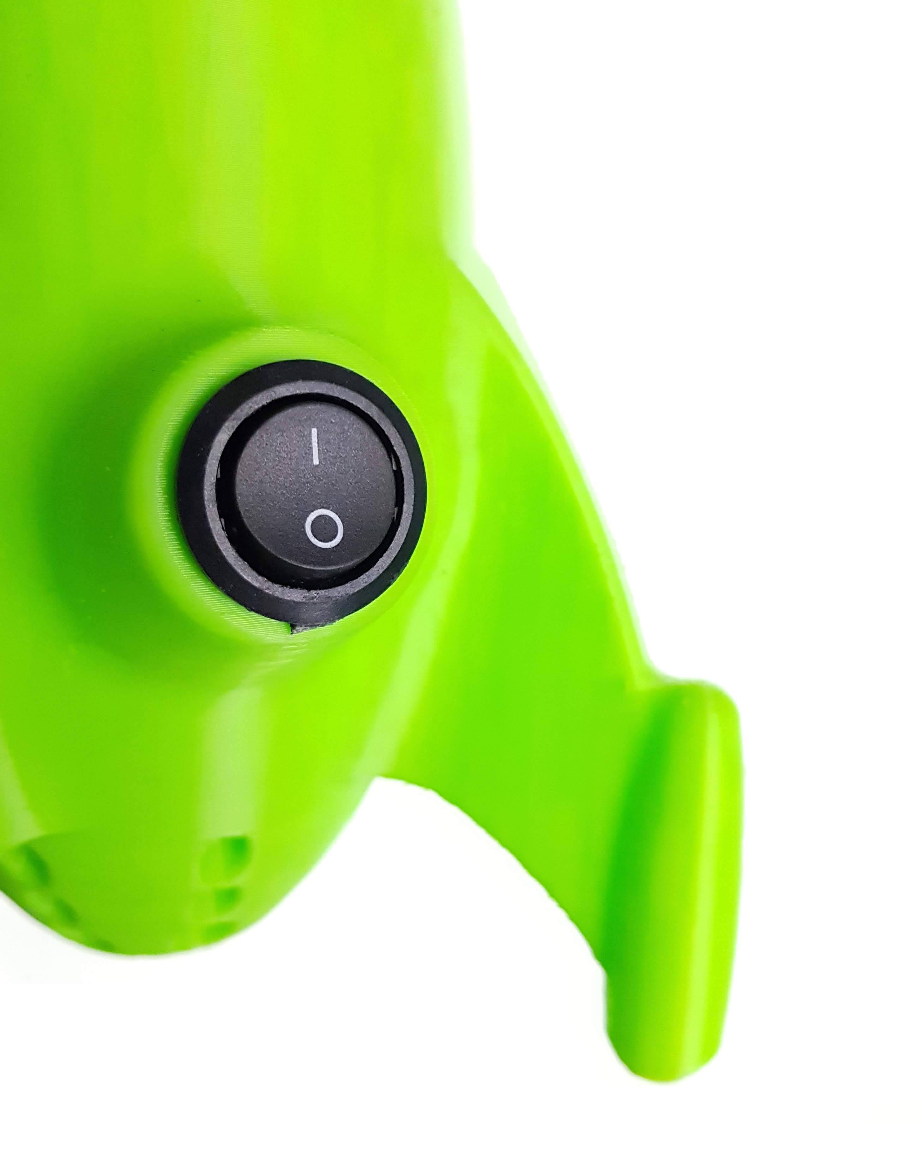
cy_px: 593
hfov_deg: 51.5
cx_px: 447
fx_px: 955
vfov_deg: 62.2
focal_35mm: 28
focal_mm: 4.2
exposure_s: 1/750
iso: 500
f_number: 1.7
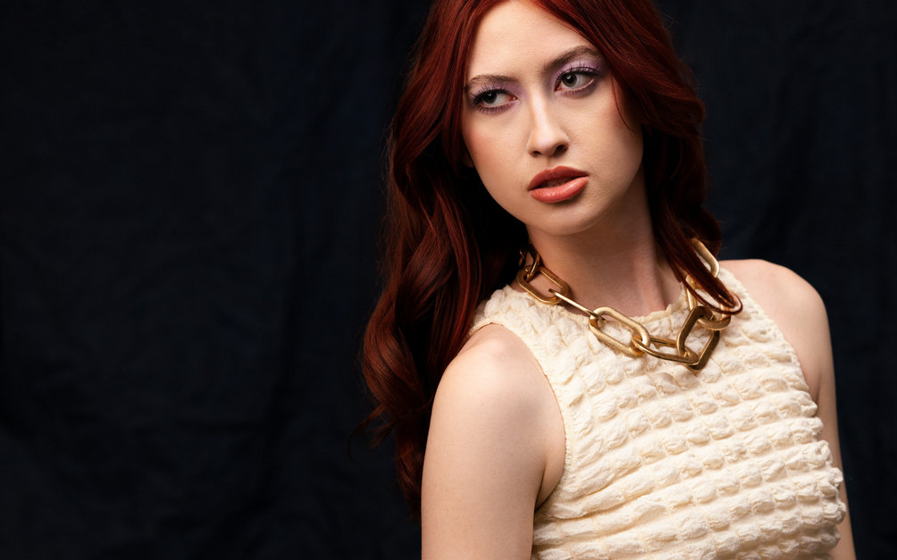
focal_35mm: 112
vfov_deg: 11.7
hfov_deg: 18.6
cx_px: 572
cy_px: 276
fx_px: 2737
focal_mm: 85
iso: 400
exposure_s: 1/200
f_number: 4
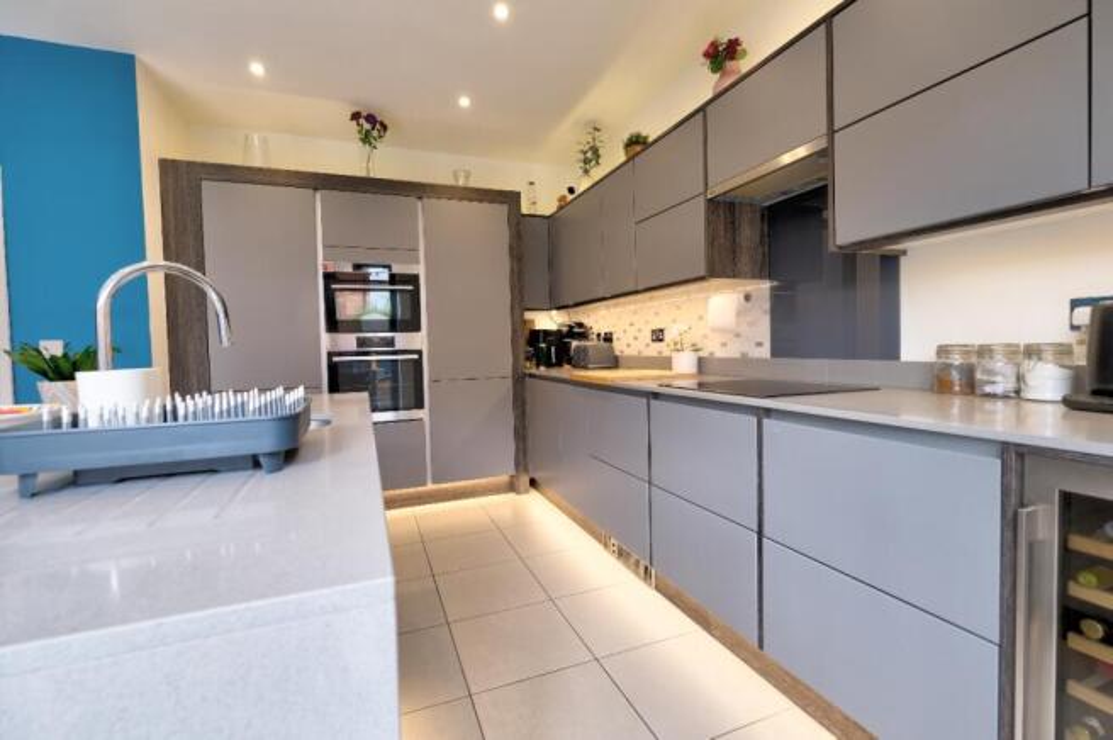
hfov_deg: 100.4
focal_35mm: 15
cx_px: 556
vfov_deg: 77.2
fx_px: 463
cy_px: 370
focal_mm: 10
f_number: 4
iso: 160
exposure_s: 1/18
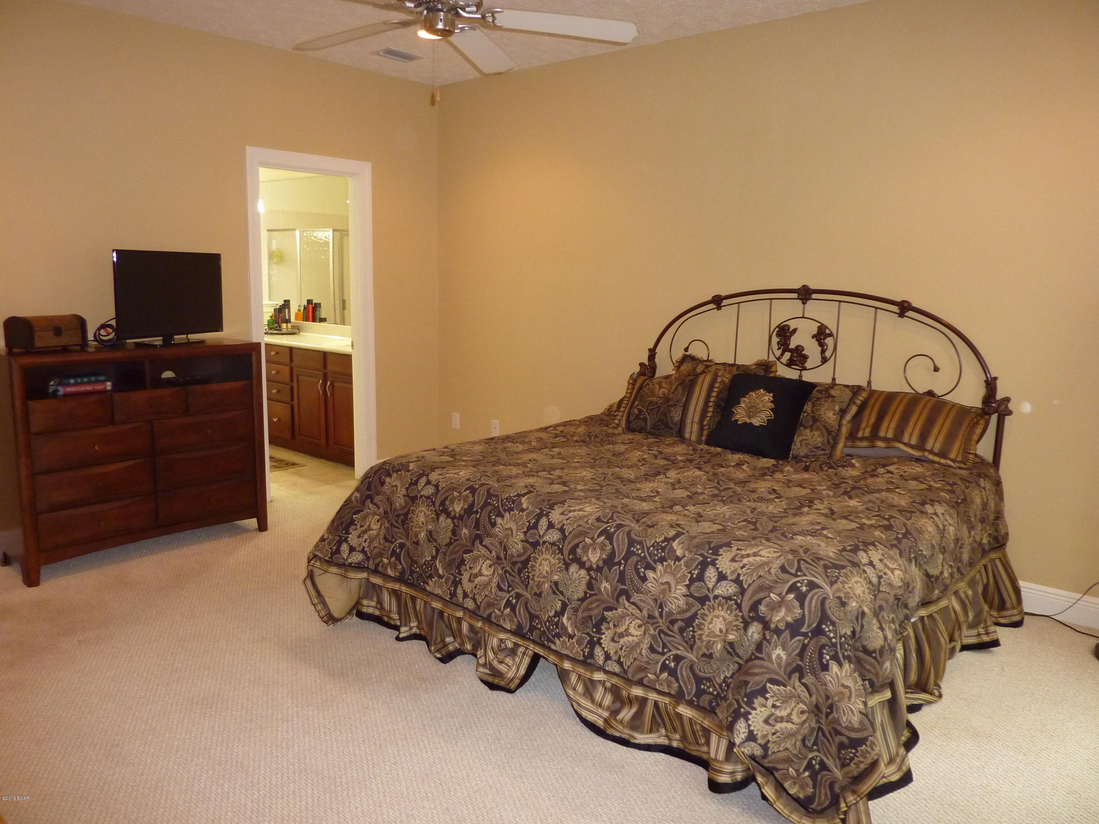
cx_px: 550
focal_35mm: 25
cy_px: 412
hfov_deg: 69.4
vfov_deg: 54.9
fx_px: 794
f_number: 3.3
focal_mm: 4.1
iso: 320
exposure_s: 1/30
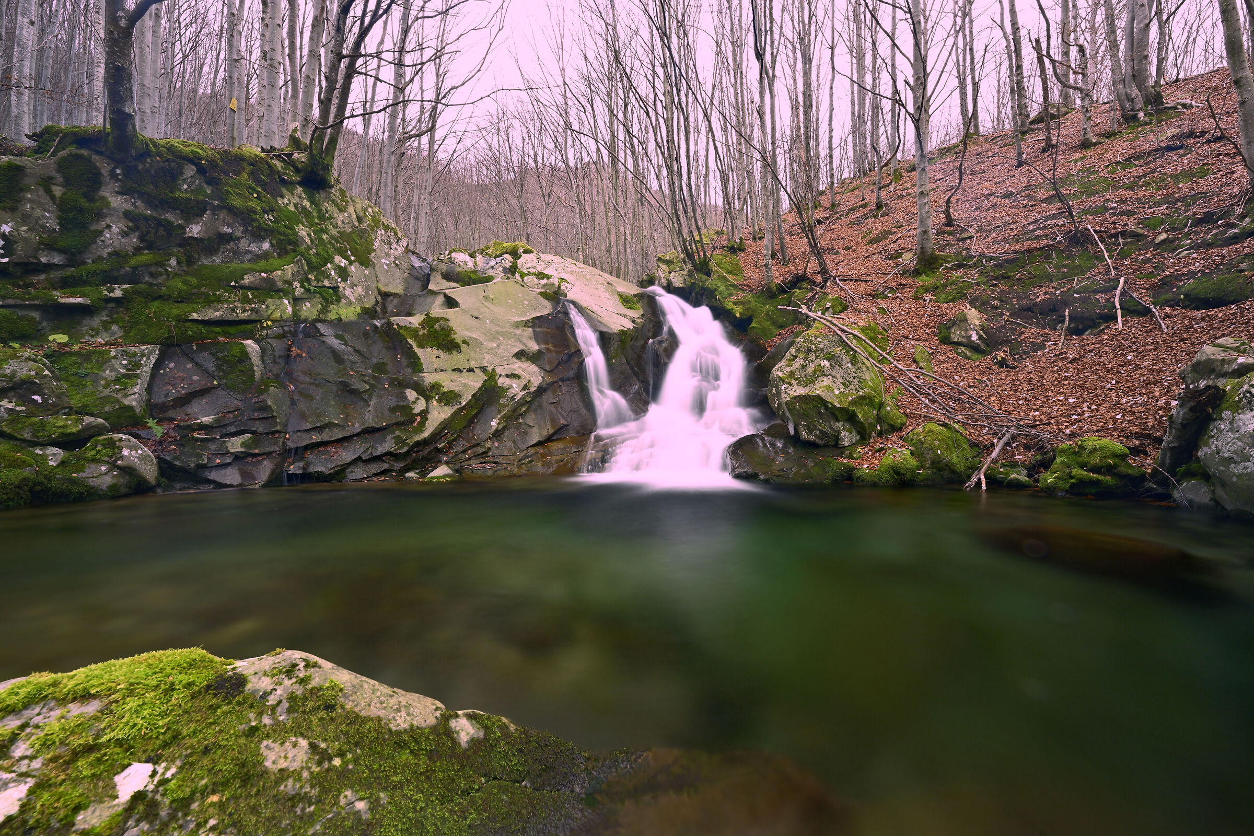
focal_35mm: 14
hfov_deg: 104.3
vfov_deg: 81.2
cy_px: 418
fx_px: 488
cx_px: 627
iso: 100
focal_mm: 14
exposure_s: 30
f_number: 11
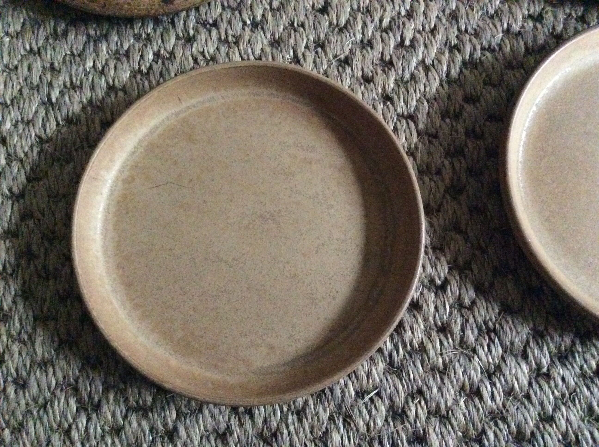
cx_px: 300
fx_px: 553
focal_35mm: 32
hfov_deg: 56.9
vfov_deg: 44.1
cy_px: 224
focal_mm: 3.3
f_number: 2.4
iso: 800
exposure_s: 1/17
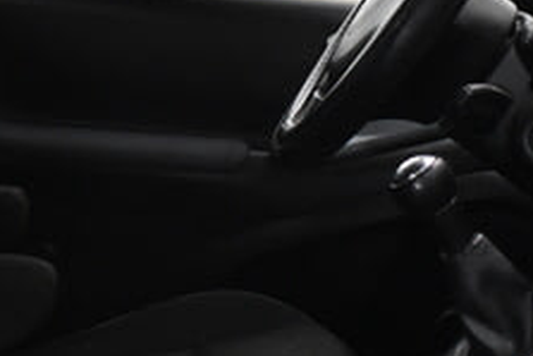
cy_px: 131
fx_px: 1615
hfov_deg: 18.6
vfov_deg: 12.6
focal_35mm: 109
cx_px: 134
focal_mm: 18
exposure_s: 1/100
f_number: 3.5
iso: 2500
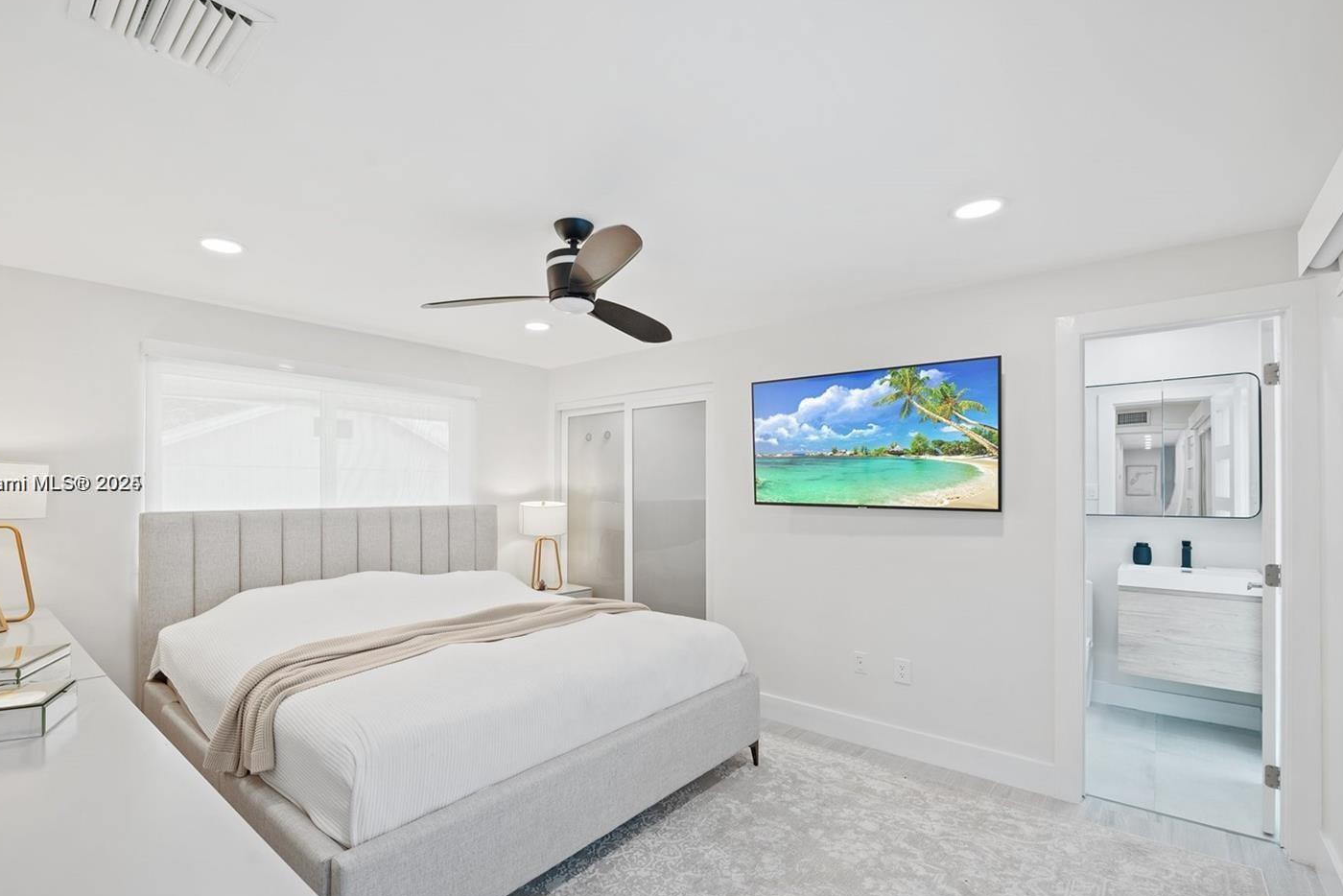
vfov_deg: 73.6
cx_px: 601
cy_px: 485
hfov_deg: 96.4
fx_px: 597
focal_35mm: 16
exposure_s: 1/13
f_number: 8
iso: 250
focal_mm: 14
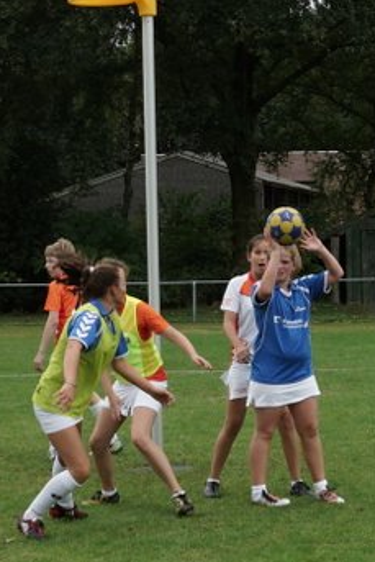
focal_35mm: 56
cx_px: 285
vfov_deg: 35.6
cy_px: 269
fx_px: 874
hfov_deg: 23.9
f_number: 4.5
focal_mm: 20
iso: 100
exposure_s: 1/200
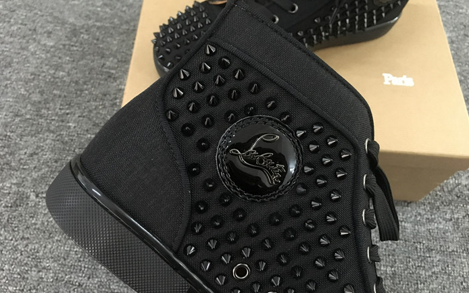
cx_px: 234
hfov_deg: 61.2
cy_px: 140
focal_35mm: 31
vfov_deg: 40.6
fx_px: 396
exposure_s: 1/17
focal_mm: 4.15
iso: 320
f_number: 2.2
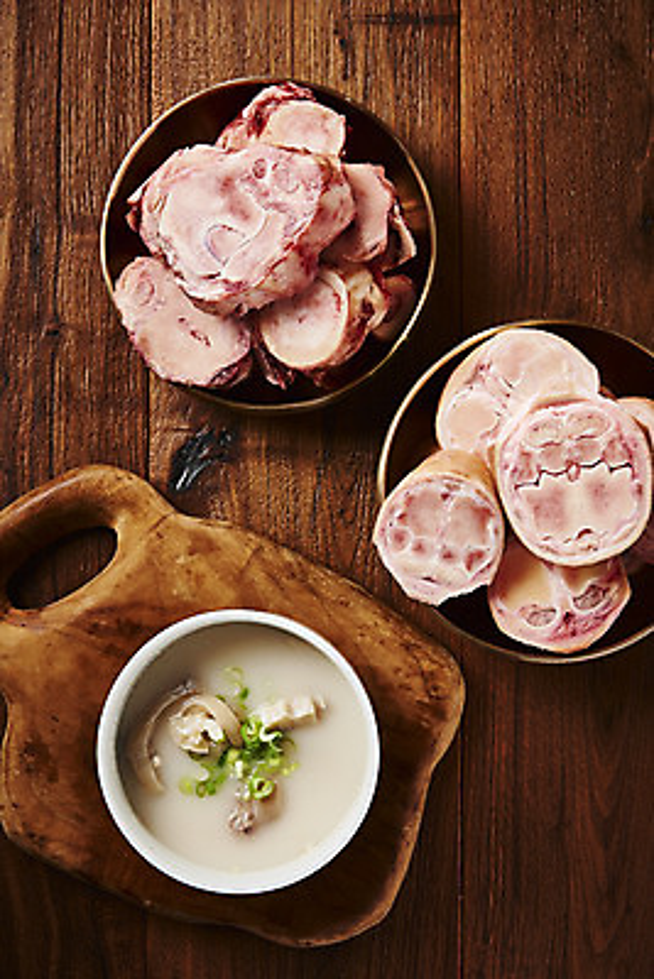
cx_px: 327
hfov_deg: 20.9
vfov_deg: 30.9
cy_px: 490
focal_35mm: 65
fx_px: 1770
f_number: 10
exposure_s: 1/125
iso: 100
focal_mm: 65
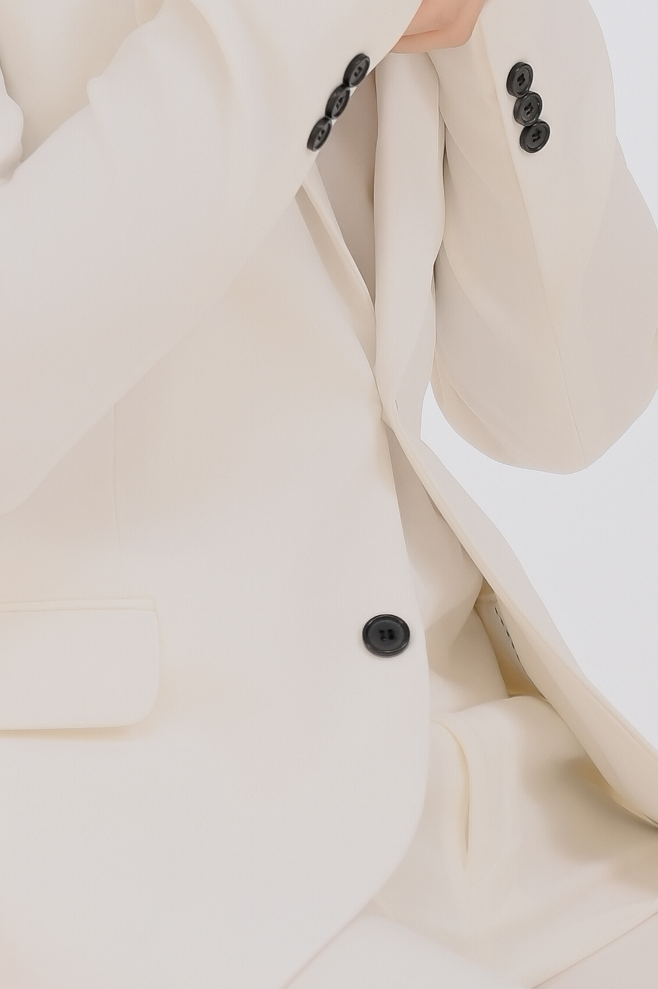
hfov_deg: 4.2
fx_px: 8919
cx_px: -101
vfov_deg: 6.3
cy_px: -228
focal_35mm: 325
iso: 320
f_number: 4
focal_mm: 91
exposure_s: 1/160
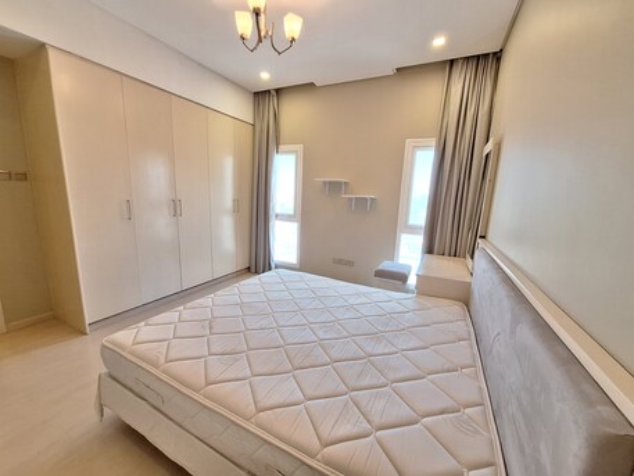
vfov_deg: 89.9
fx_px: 238
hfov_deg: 106.2
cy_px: 238
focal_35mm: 13
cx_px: 317
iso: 200
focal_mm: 1.74
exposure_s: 1/50
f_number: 2.2
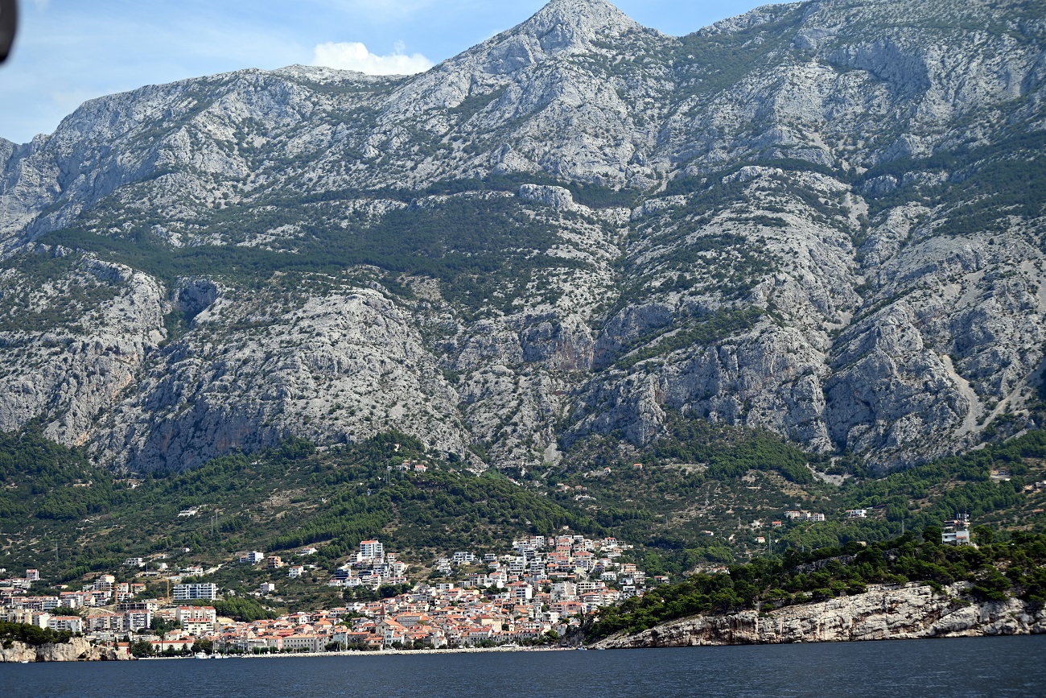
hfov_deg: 27.0
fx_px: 2179
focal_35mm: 75
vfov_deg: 18.2
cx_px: 523
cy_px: 349
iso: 100
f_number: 5.6
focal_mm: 75
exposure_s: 1/500
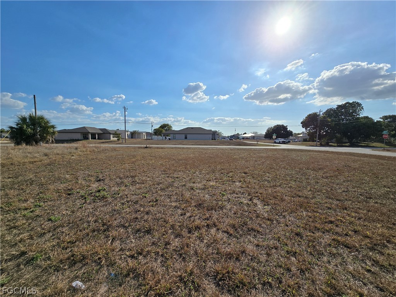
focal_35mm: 13
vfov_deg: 89.9
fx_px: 149
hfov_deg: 106.2
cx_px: 198
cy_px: 148
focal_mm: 2.2
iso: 50
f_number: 2.2
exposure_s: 1/5883
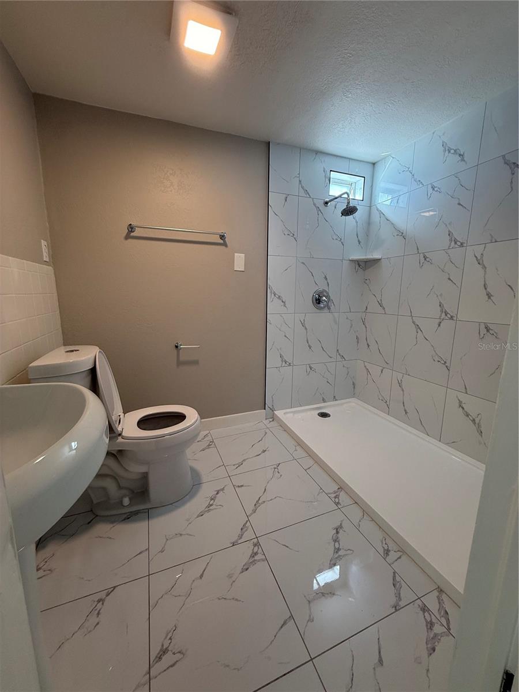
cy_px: 346
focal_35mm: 14
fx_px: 280
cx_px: 260
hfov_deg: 85.7
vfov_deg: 102.1
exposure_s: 1/120
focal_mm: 2.22
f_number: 2.2
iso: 160
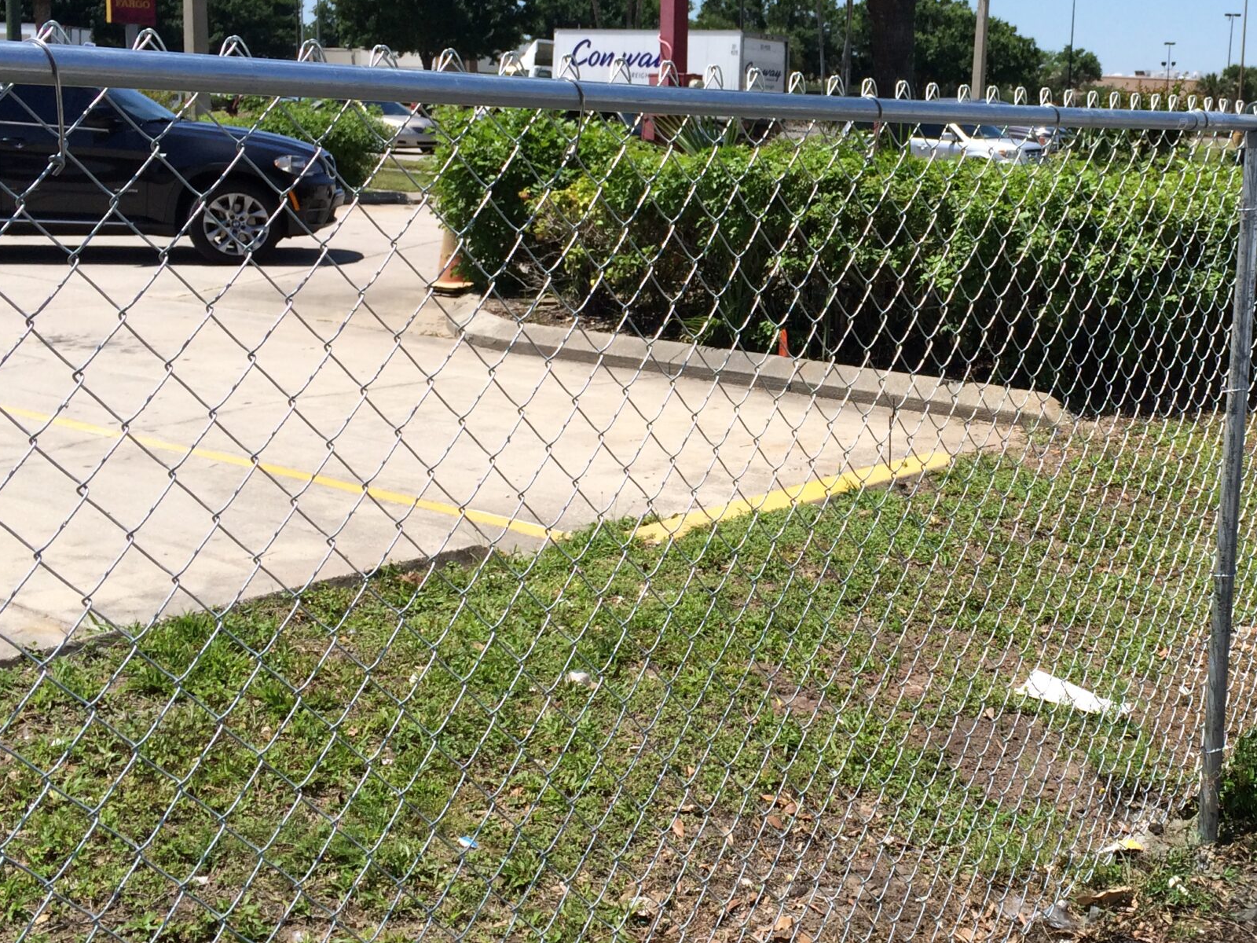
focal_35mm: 48
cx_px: 883
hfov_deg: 39.0
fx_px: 1743
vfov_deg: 30.2
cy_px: 359
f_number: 2.2
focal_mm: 4.12
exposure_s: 1/2283
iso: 32
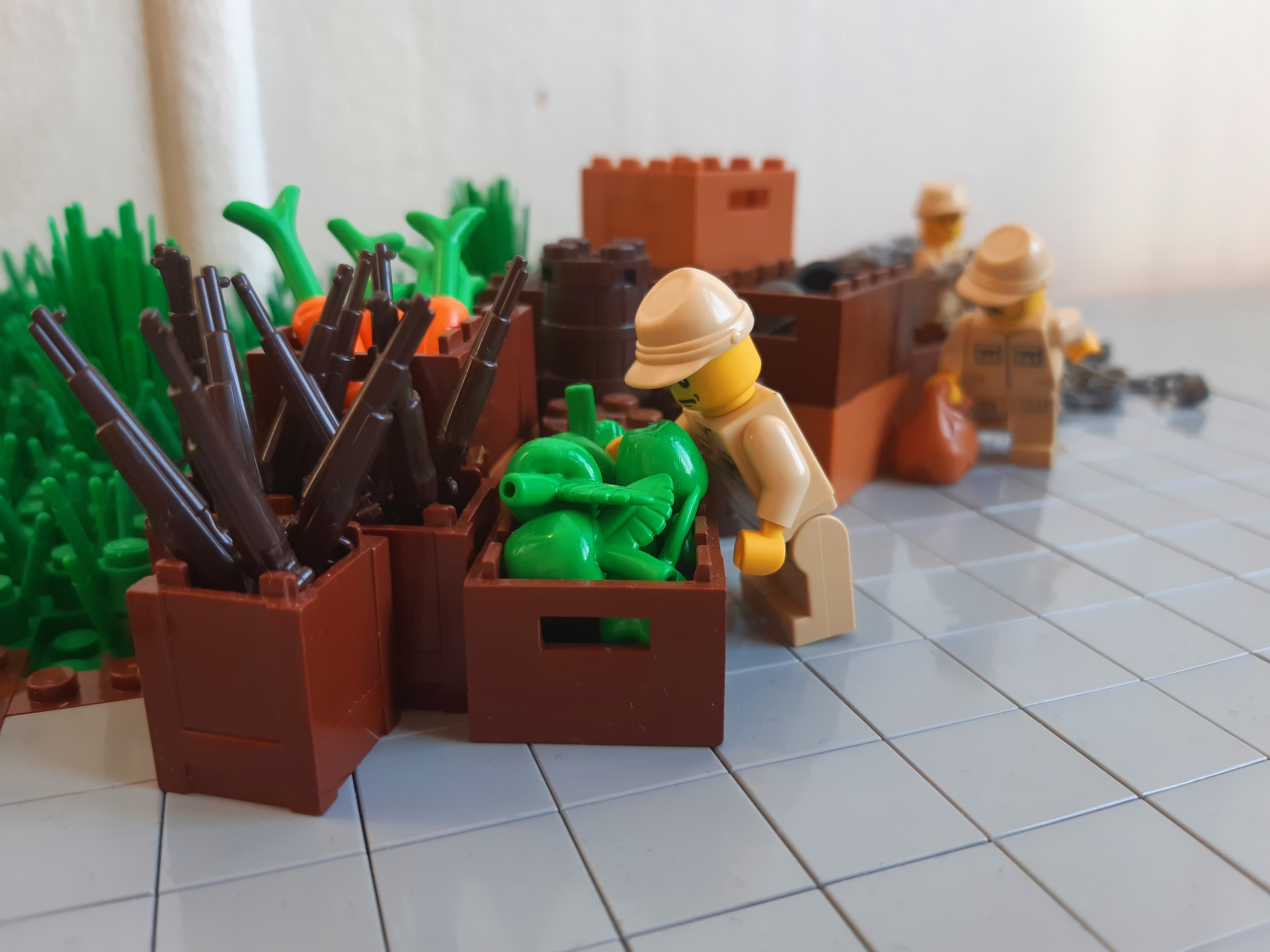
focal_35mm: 26
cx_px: 635
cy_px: 476
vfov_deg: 53.1
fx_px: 954
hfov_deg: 67.3
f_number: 1.7
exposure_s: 1/50
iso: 80
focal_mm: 3.92
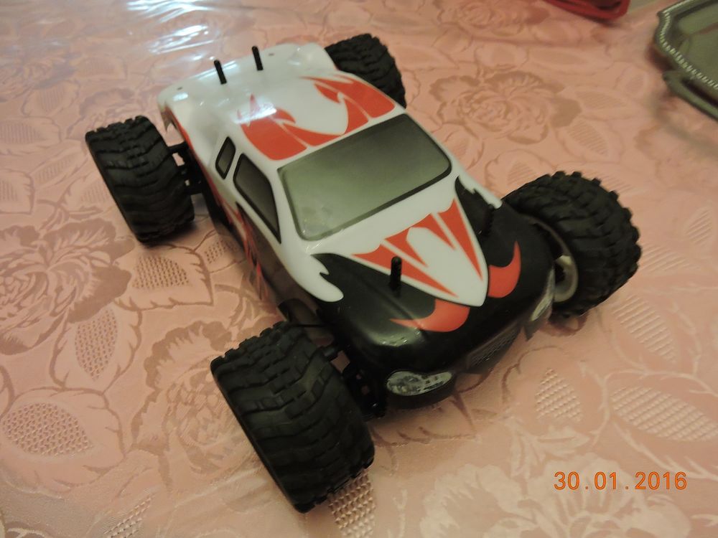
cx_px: 359
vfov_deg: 56.8
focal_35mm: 24
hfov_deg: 71.6
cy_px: 269
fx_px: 498
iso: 720
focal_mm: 4.3
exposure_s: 1/8
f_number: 3.3
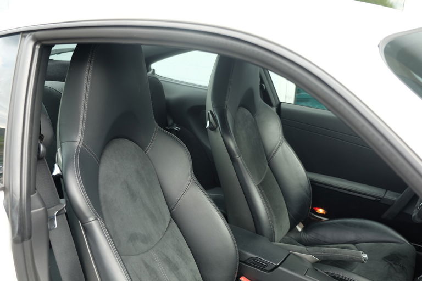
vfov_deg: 37.9
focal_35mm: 35
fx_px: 410
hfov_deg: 54.4
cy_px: 140
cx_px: 211
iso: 200
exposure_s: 1/120
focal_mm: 23.3
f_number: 3.2
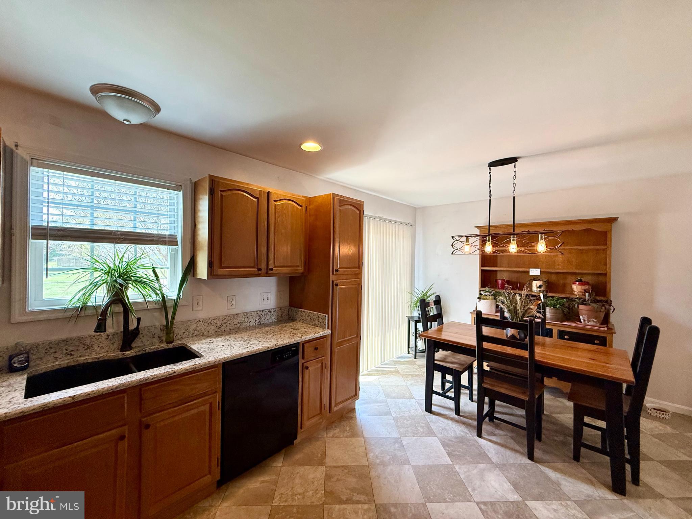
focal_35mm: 14
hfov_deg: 102.1
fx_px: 280
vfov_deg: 85.7
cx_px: 346
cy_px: 260
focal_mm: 2.22
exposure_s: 1/120
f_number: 2.2
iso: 160
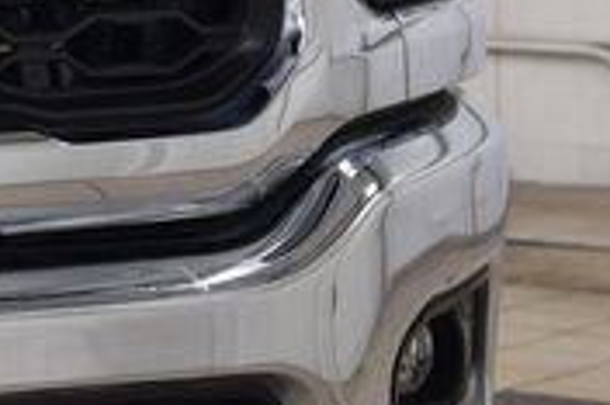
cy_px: -133
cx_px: -482
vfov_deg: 5.2
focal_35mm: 262
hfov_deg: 7.6
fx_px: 4435
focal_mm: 48
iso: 450
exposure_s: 1/15
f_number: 6.3
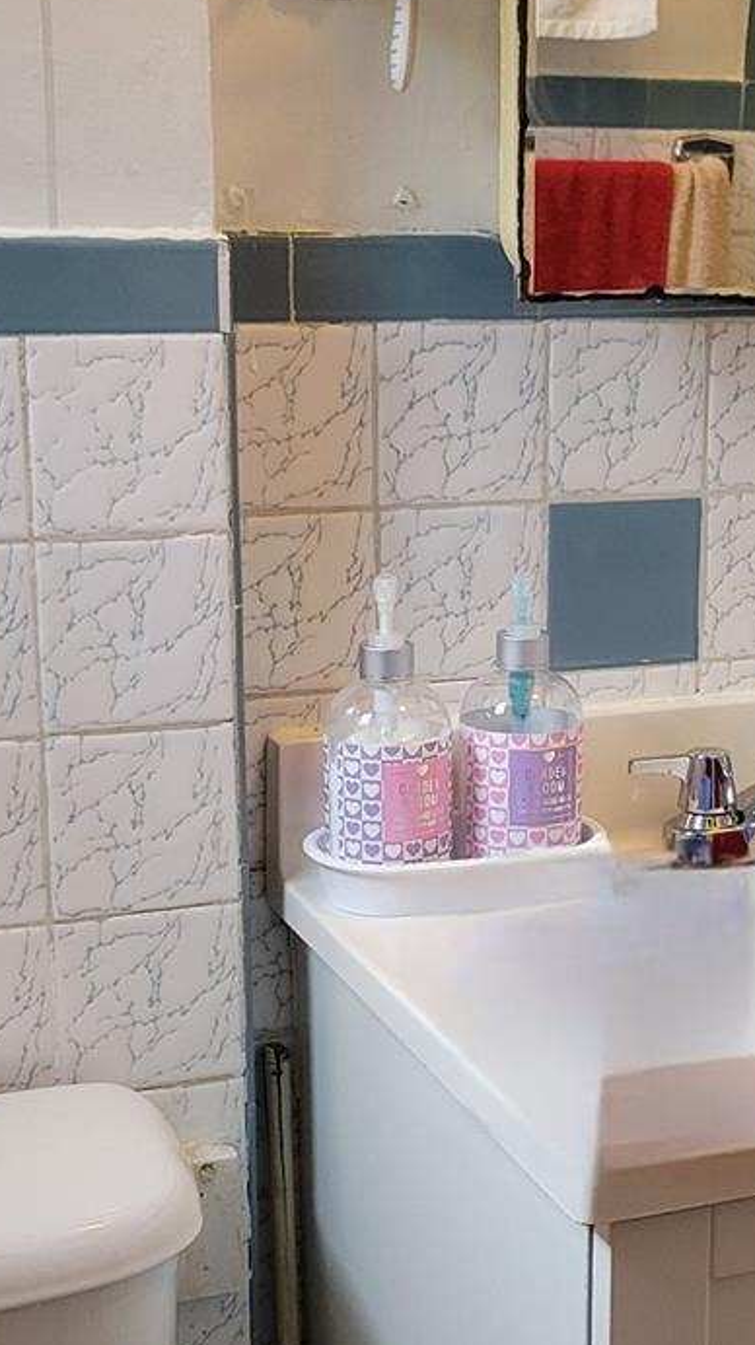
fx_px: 2245
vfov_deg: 33.2
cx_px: 660
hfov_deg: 18.8
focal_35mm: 63
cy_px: 812
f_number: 1.8
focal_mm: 5.4
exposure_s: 1/120
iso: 320
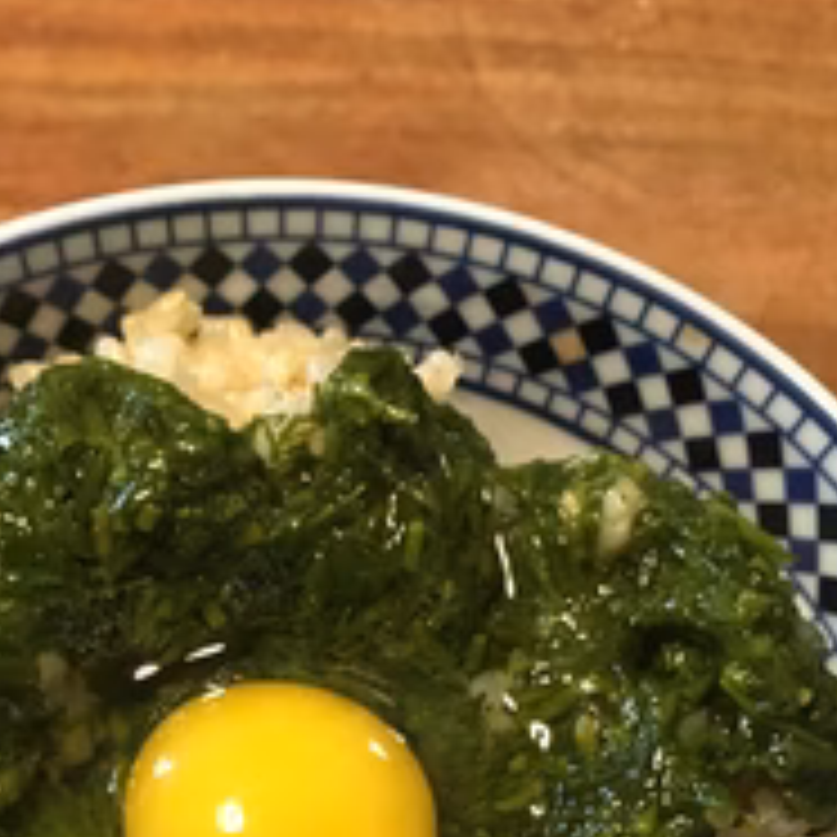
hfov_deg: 30.8
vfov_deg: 28.7
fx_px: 1505
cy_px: 878
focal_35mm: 55
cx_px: 252
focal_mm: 4.15
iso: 250
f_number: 2.2
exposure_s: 1/15
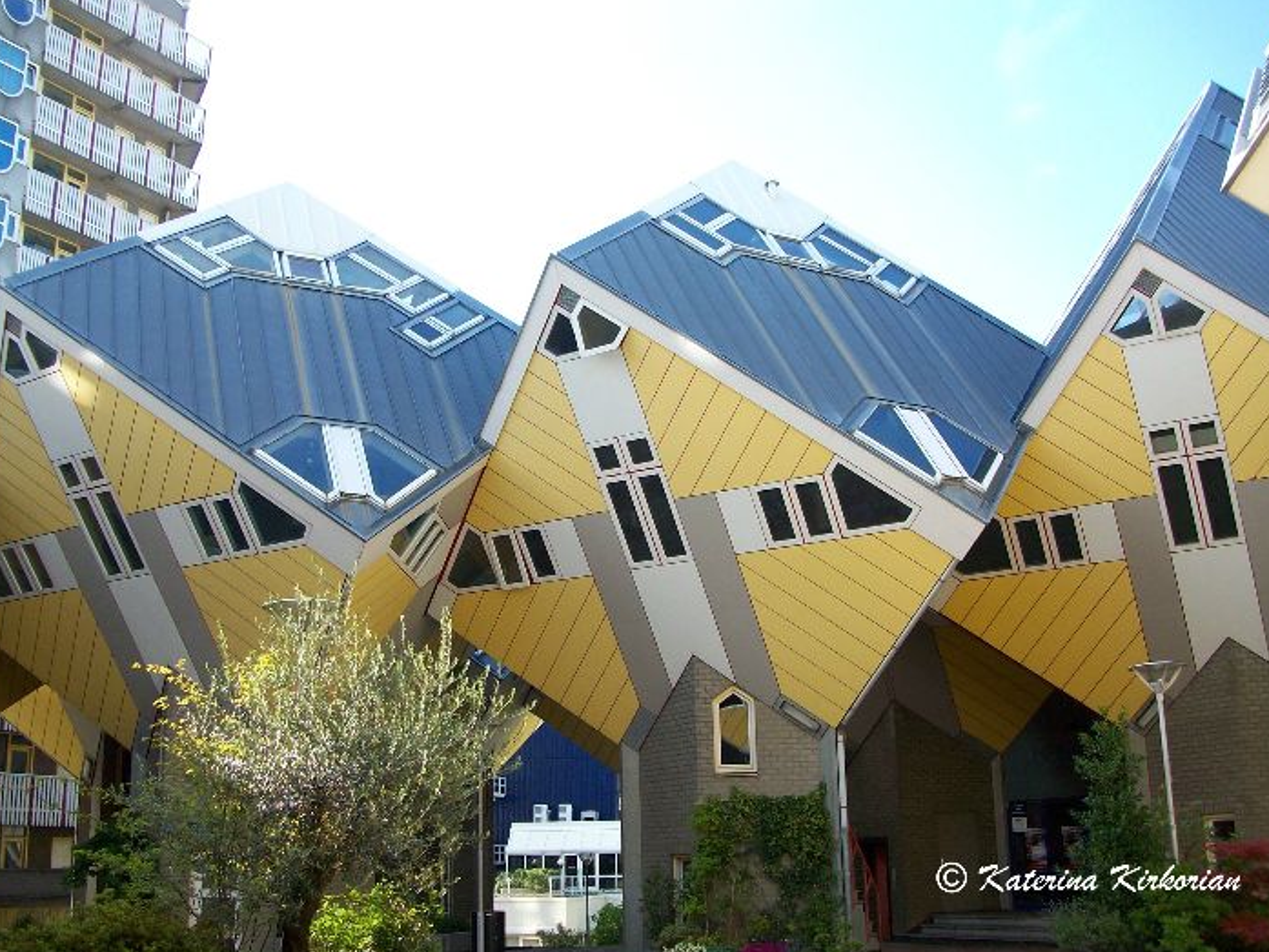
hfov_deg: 51.3
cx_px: 650
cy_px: 484
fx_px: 1320
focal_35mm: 36
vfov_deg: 39.7
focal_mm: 5.7
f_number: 2.8
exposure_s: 1/343
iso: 80
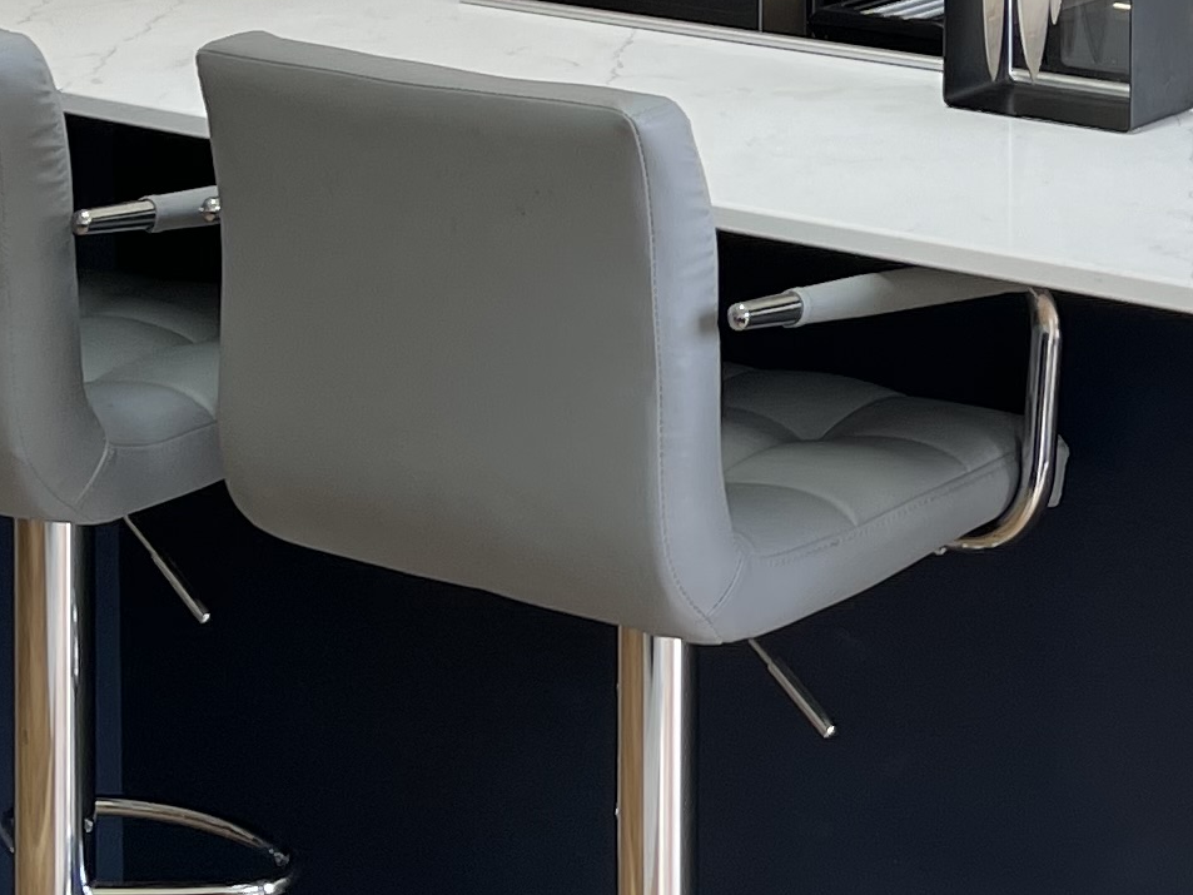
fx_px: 3791
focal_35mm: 110
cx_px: 1475
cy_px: -464
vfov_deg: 12.7
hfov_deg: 17.0
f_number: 1.6
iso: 40
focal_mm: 5.1
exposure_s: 1/121
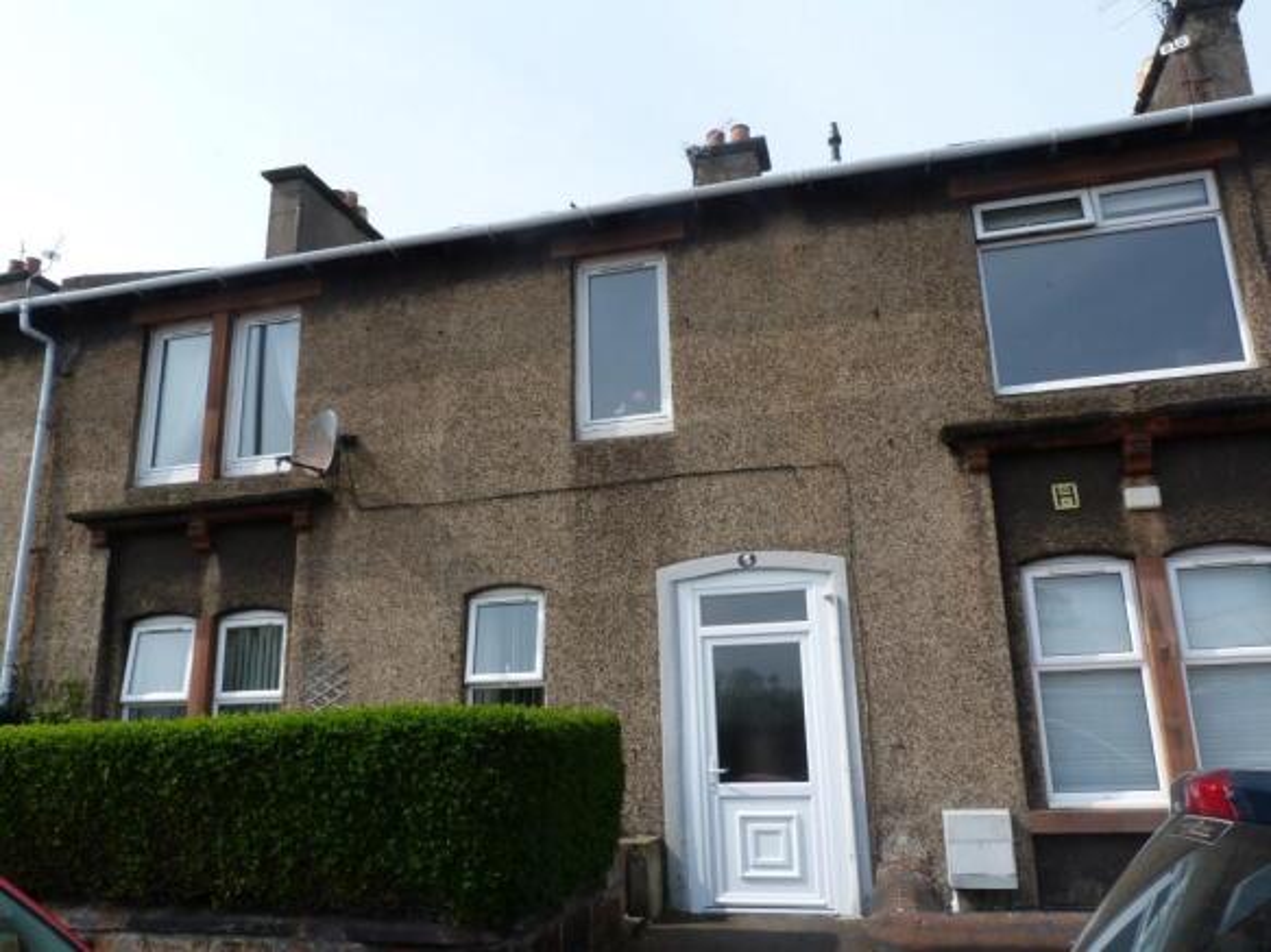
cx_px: 636
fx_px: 918
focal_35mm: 25
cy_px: 476
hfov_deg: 69.4
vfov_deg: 54.9
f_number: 5.6
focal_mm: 4.5
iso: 80
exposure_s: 1/250
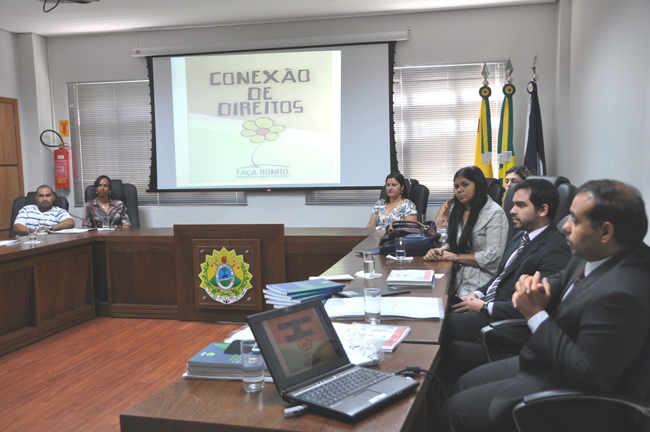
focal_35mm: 36
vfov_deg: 36.8
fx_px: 649
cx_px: 325
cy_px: 216
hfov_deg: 53.2
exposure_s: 1/40
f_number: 3.8
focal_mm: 24
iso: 400
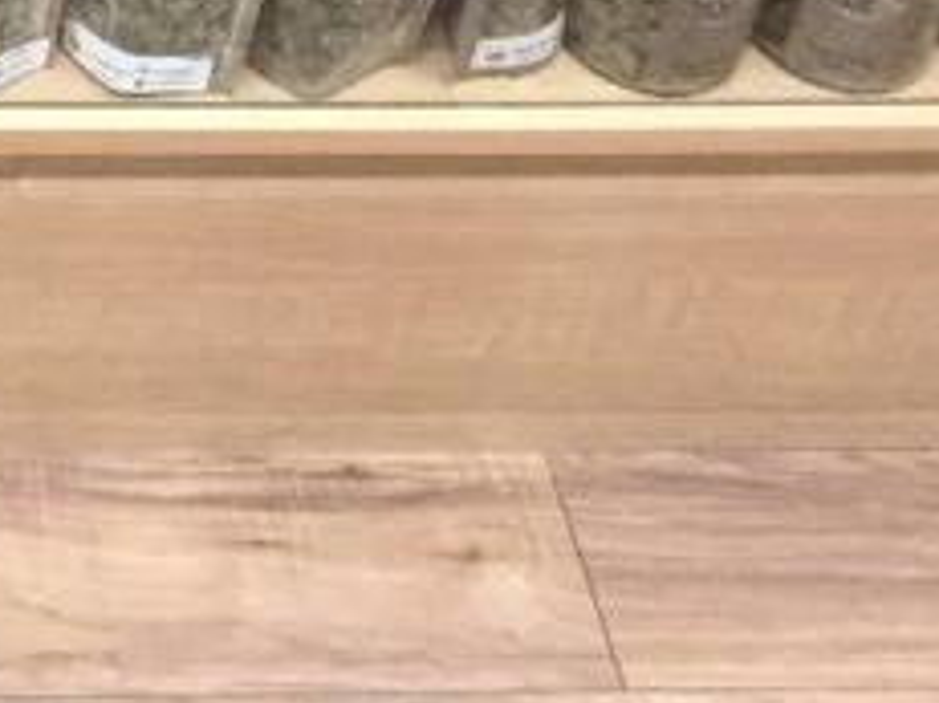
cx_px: -614
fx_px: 3199
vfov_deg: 11.8
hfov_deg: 15.0
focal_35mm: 118
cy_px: -443
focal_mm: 3.3
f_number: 2.4
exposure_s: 1/30
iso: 125
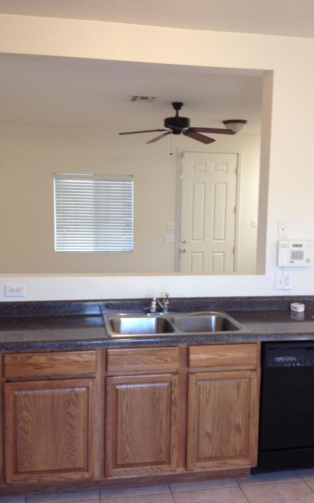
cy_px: 254
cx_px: 153
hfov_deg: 33.6
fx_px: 520
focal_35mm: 38
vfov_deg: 51.5
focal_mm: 4.28
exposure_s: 1/20
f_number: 2.4
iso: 64
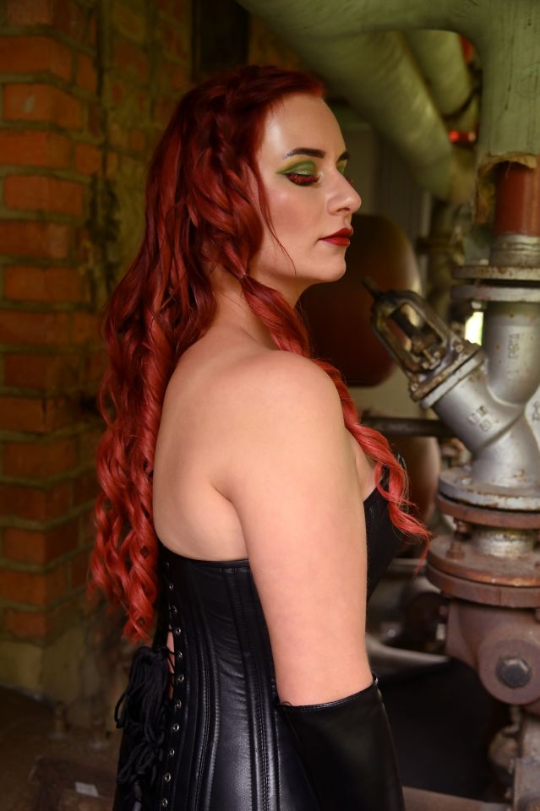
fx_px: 901
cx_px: 270
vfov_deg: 48.5
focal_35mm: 40
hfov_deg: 33.4
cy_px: 406
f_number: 4.5
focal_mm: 40
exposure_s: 1/30
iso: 1000
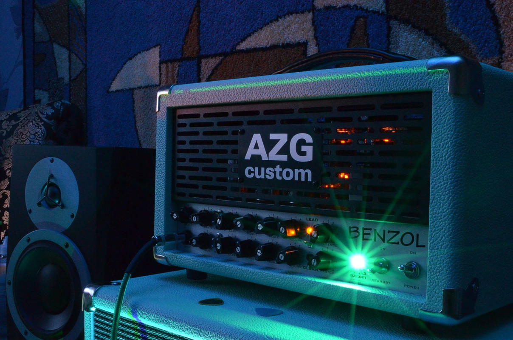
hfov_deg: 45.0
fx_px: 619
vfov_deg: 30.7
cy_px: 170
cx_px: 256
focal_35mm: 44
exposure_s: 30
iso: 2500
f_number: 29
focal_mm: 29
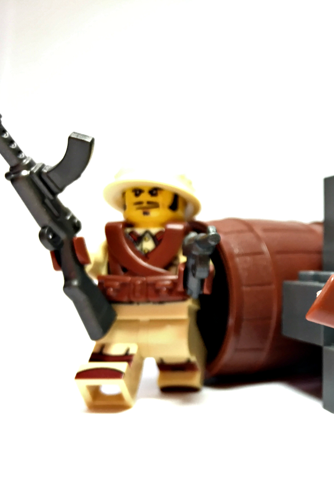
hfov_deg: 30.2
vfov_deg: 47.4
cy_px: 254
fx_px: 571
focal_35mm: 41
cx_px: 338
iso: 25
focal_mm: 4.15
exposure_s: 1/30
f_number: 2.2
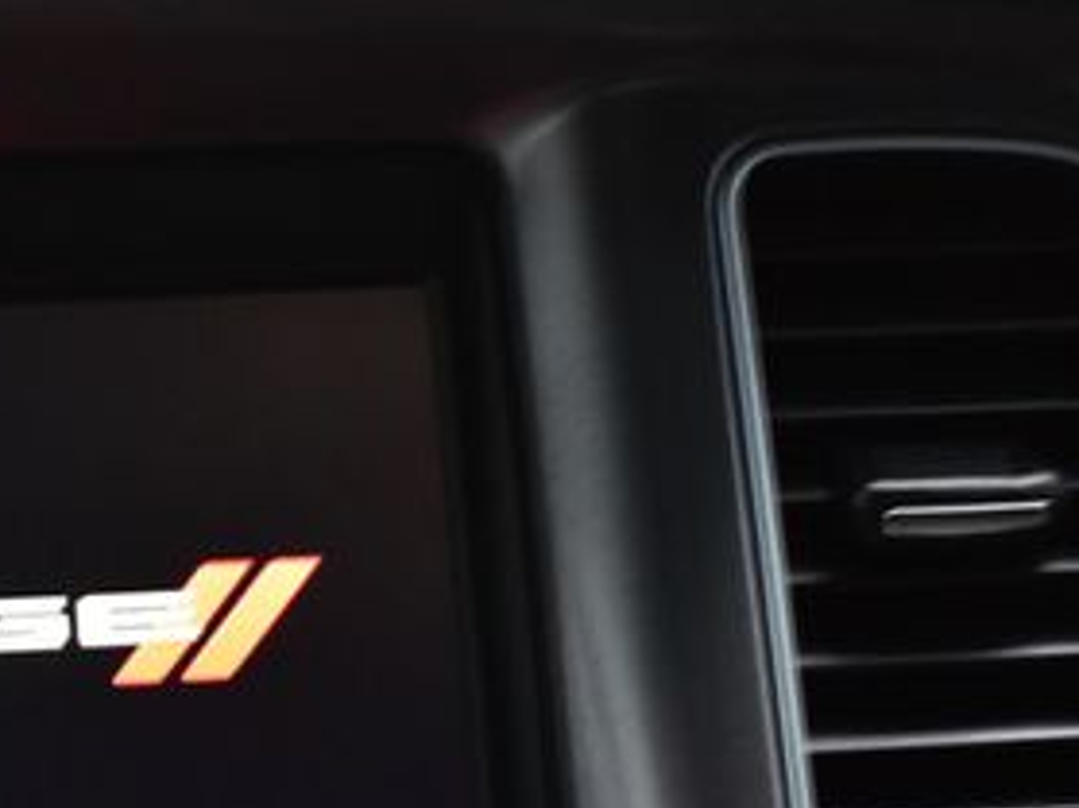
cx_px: 12
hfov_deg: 18.1
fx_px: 3303
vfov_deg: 13.9
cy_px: 653
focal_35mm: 106
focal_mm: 32
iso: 1600
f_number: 4.5
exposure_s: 1/10
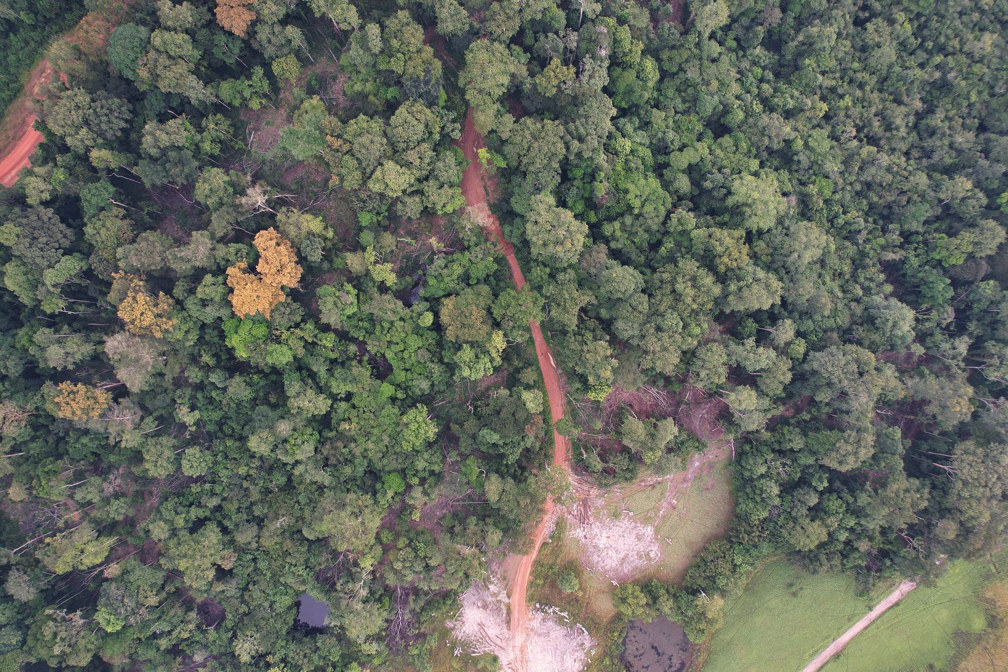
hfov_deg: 78.6
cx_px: 504
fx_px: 616
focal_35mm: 22
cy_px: 336
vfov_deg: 57.2
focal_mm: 8.38
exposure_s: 1/20
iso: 100
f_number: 2.8
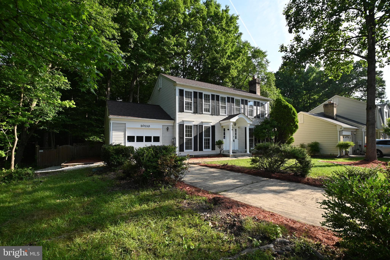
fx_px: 162
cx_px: 195
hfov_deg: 100.4
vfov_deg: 77.3
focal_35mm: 15
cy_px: 130
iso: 360
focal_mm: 10
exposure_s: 1/640
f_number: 7.1
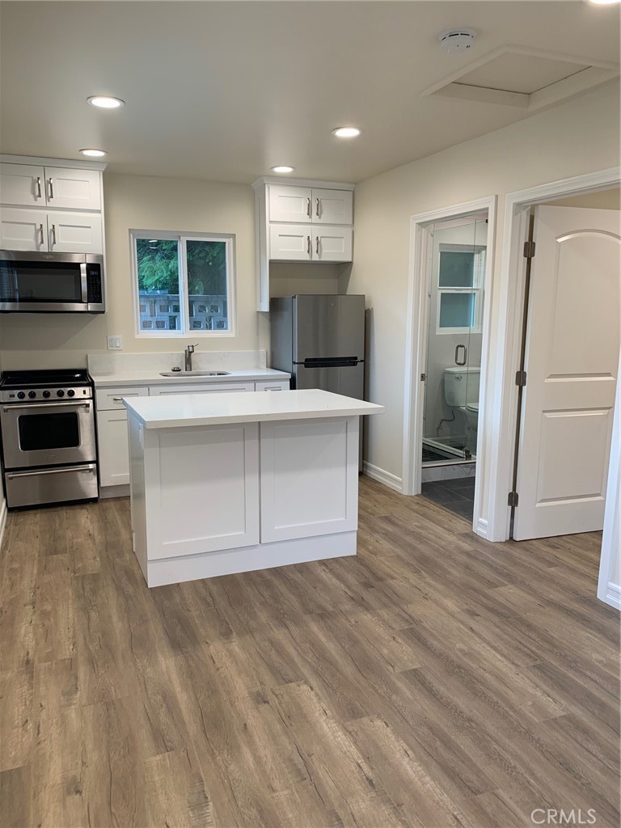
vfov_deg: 67.3
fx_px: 622
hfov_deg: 53.1
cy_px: 414
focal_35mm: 26
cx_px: 310
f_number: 1.8
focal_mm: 4.25
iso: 50
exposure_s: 1/60
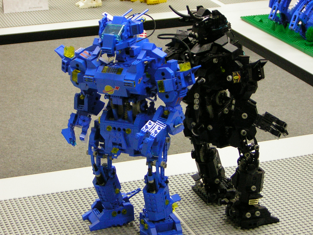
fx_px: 940
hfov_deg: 18.9
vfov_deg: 14.2
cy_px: 118
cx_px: 156
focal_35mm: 104
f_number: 4.6
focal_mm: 13.6
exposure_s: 1/5.5
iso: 115
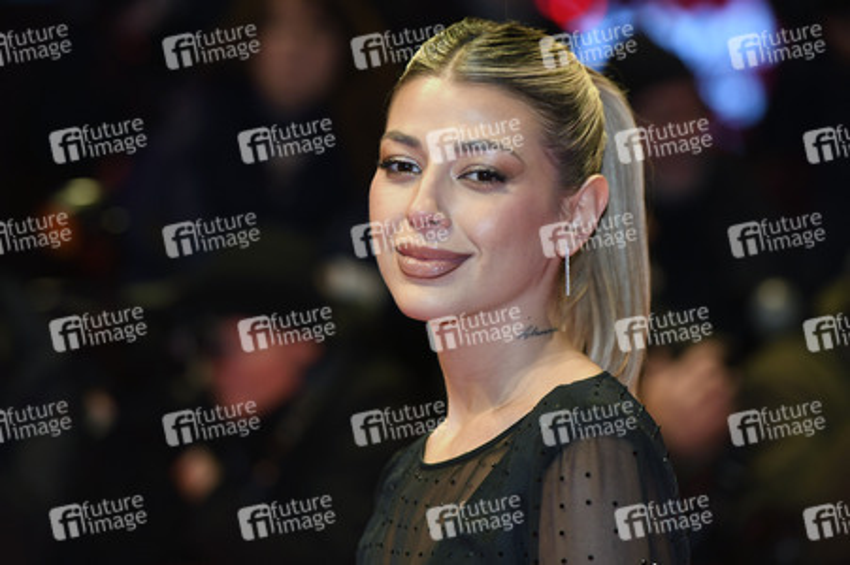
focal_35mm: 180
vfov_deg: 7.6
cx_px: 425
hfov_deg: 11.4
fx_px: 4247
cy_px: 282
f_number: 4.5
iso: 1250
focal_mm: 180
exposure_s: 1/320
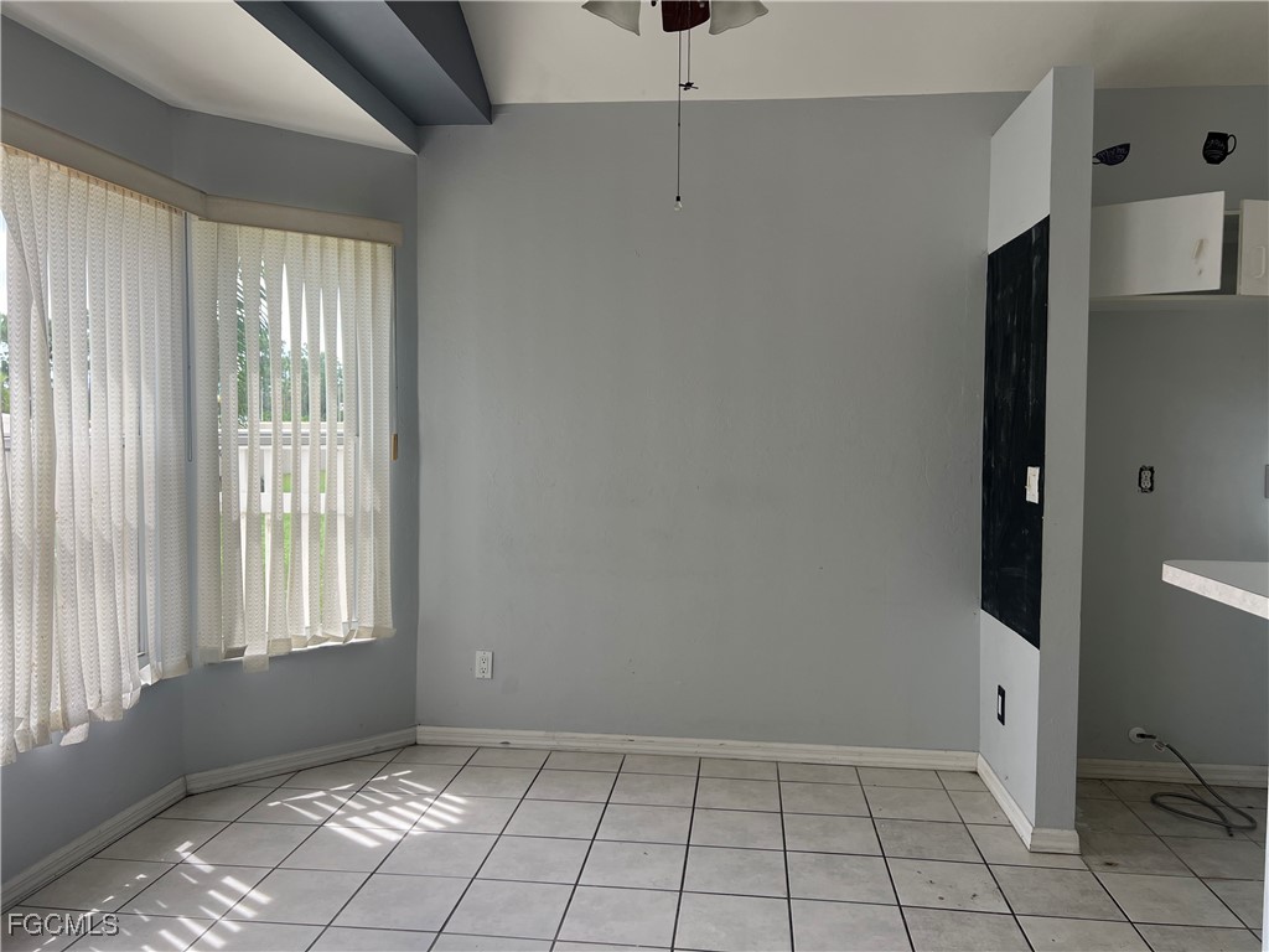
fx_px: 953
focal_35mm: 26
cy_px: 476
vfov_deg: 53.1
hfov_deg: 67.3
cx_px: 634
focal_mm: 5.7
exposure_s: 1/262
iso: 40
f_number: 1.5
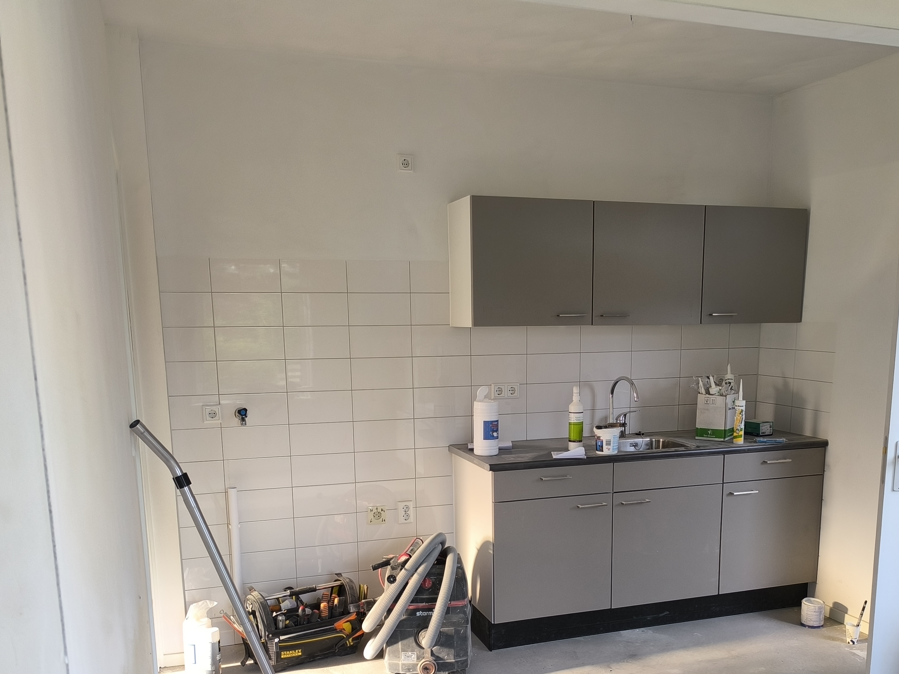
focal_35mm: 33
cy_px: 482
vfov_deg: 42.0
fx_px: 857
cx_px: 503
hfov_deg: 55.2
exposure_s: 1/100
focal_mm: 6.14
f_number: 1.65
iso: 400
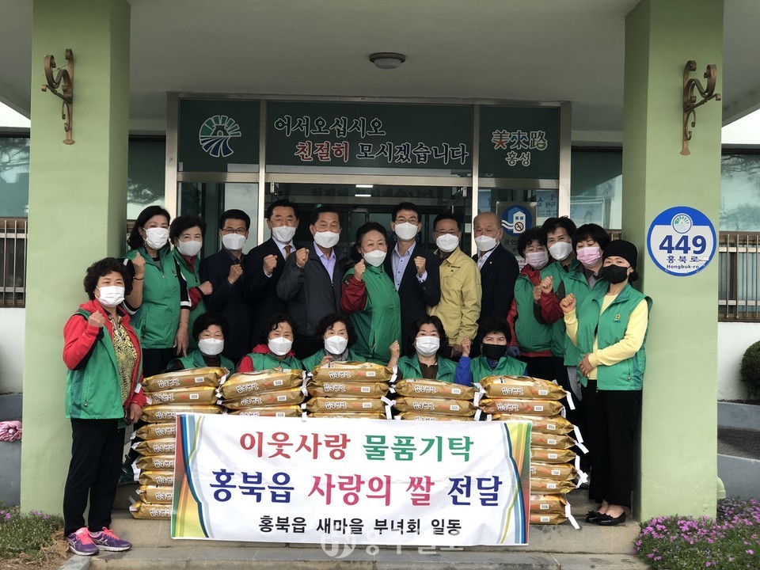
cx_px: 380
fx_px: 1251
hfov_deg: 33.8
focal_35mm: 57
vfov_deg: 25.7
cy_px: 285
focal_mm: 6.6
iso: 32
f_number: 2.8
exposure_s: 1/60
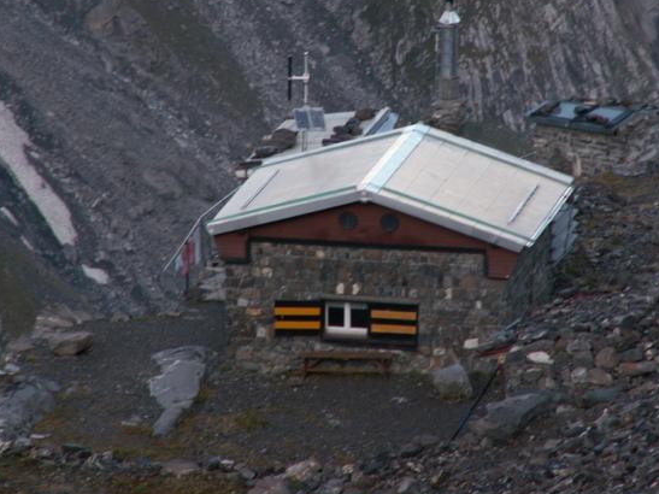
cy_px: 216
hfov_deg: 4.5
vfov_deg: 3.3
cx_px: 382
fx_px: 8470
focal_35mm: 445
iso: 64
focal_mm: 63.07
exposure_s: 1/100
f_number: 4.5
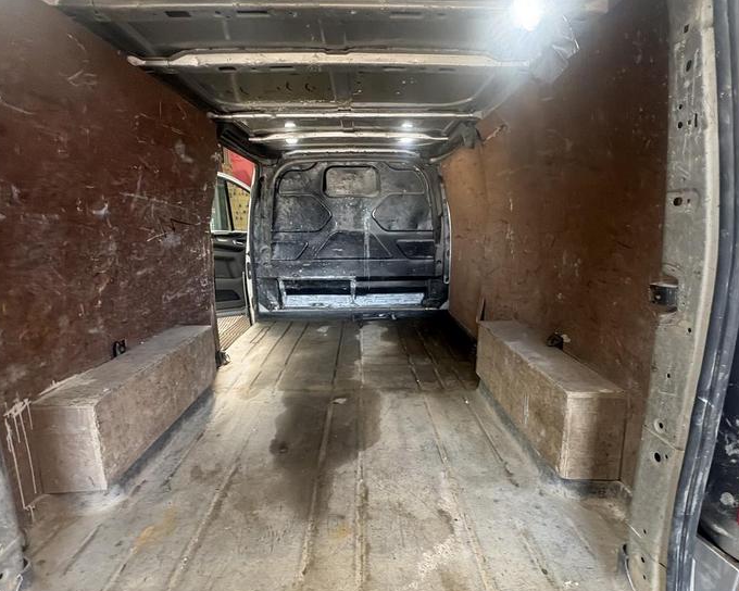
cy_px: 311
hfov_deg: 86.4
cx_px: 372
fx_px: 394
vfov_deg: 73.7
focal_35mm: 18
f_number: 2.2
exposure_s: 1/83
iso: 250
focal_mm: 2.22
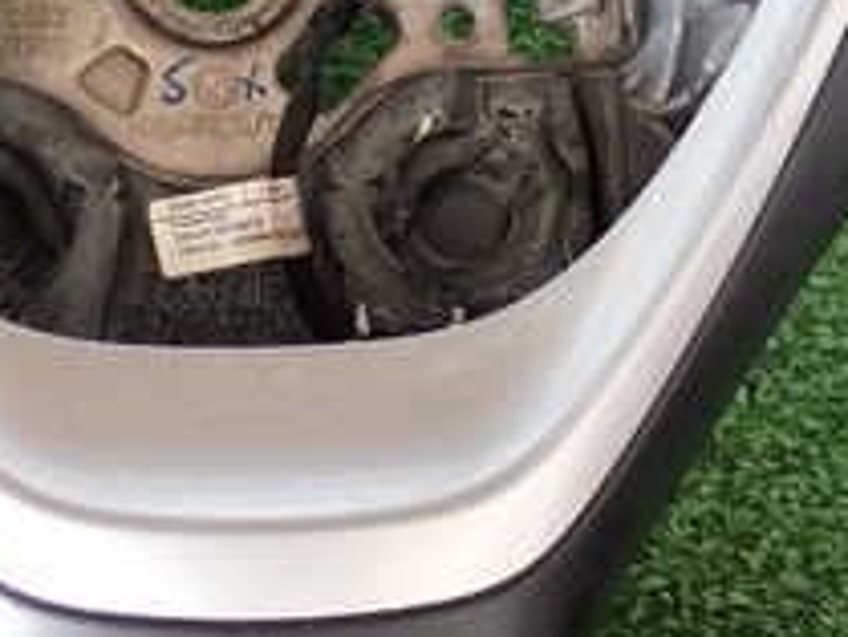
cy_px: 211
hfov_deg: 21.0
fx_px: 2255
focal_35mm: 92
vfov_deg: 16.0
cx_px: 134
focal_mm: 5.79
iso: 200
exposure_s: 1/40
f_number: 2.4
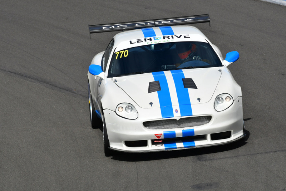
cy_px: 96
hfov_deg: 3.3
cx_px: 143
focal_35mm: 630
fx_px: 5007
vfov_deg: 2.2
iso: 320
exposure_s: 1/640
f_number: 13
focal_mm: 420
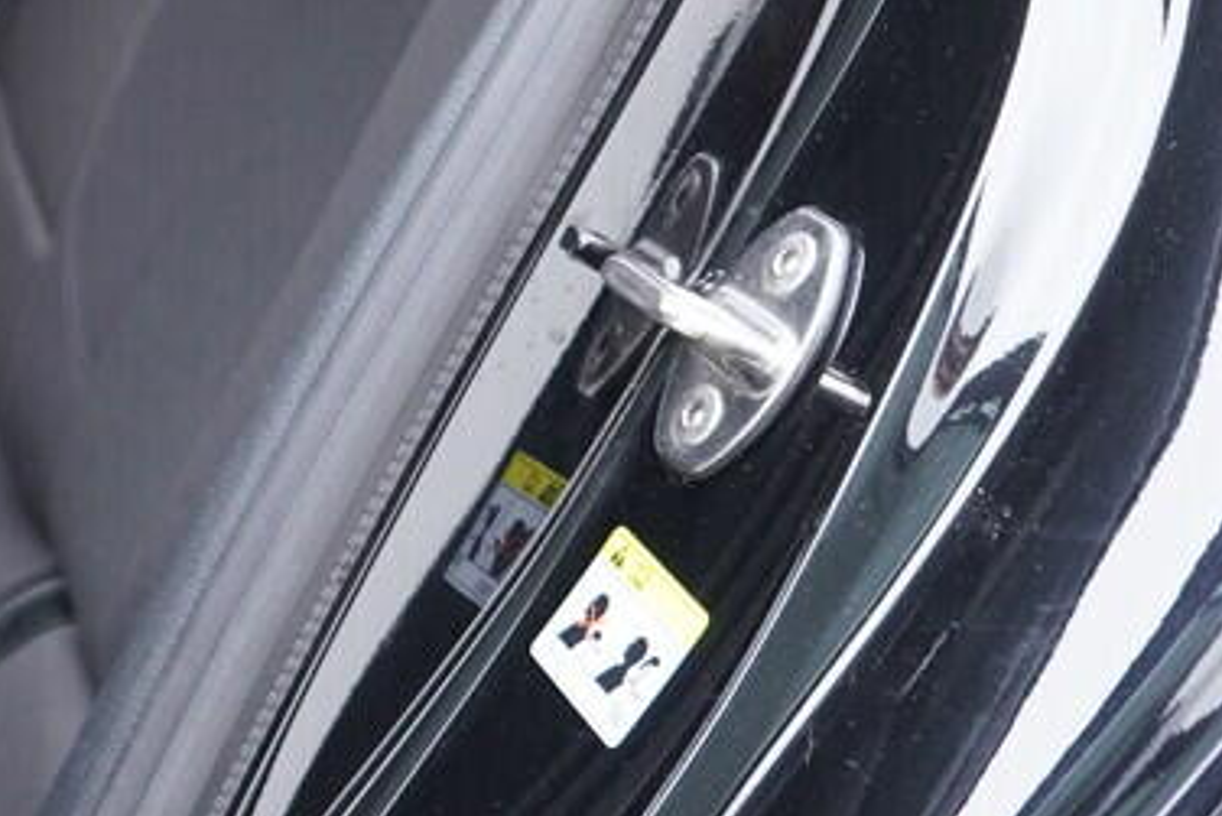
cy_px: 271
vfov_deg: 14.0
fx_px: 3328
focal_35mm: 98
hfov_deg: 19.3
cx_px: -332
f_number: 2.8
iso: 640
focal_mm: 24
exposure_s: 1/40
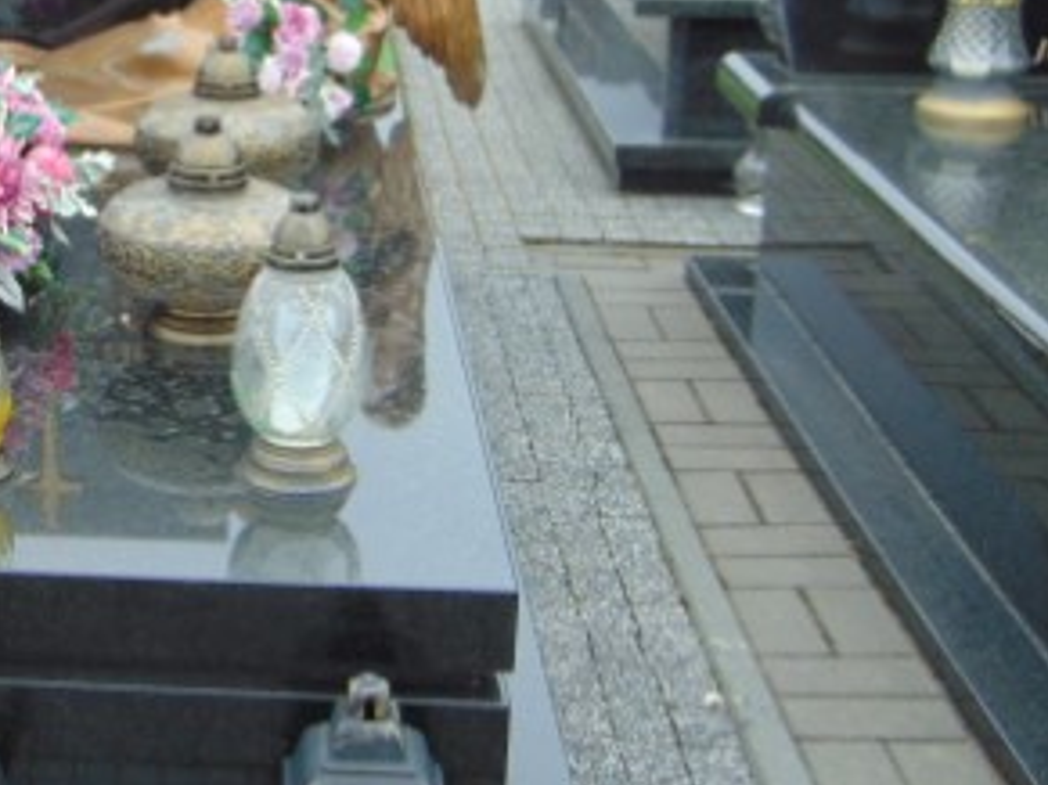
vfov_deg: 22.1
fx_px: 1997
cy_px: 216
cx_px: 40
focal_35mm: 66
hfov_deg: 27.9
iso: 80
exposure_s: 1/125
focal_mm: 5.4
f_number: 3.1
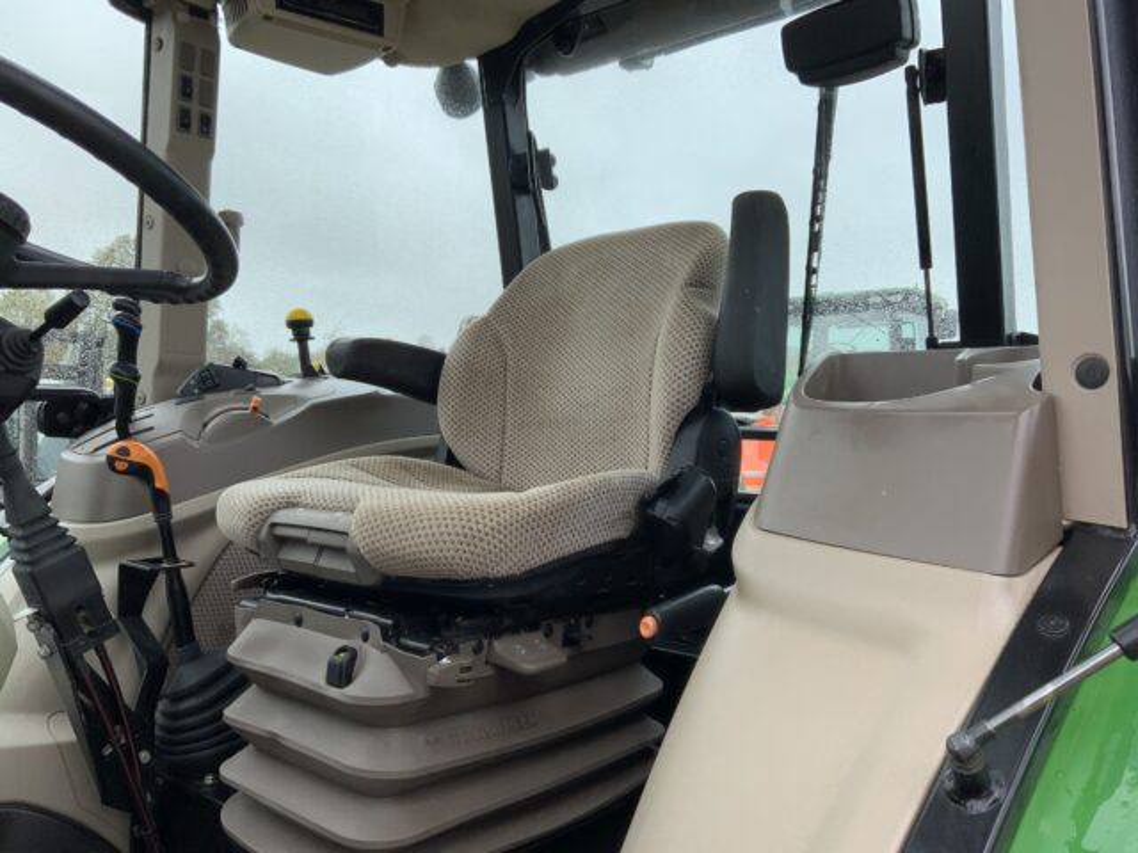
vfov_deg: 48.2
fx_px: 953
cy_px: 426
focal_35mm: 29
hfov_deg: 61.7
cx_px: 569
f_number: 1.8
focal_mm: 3
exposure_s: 1/122
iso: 40
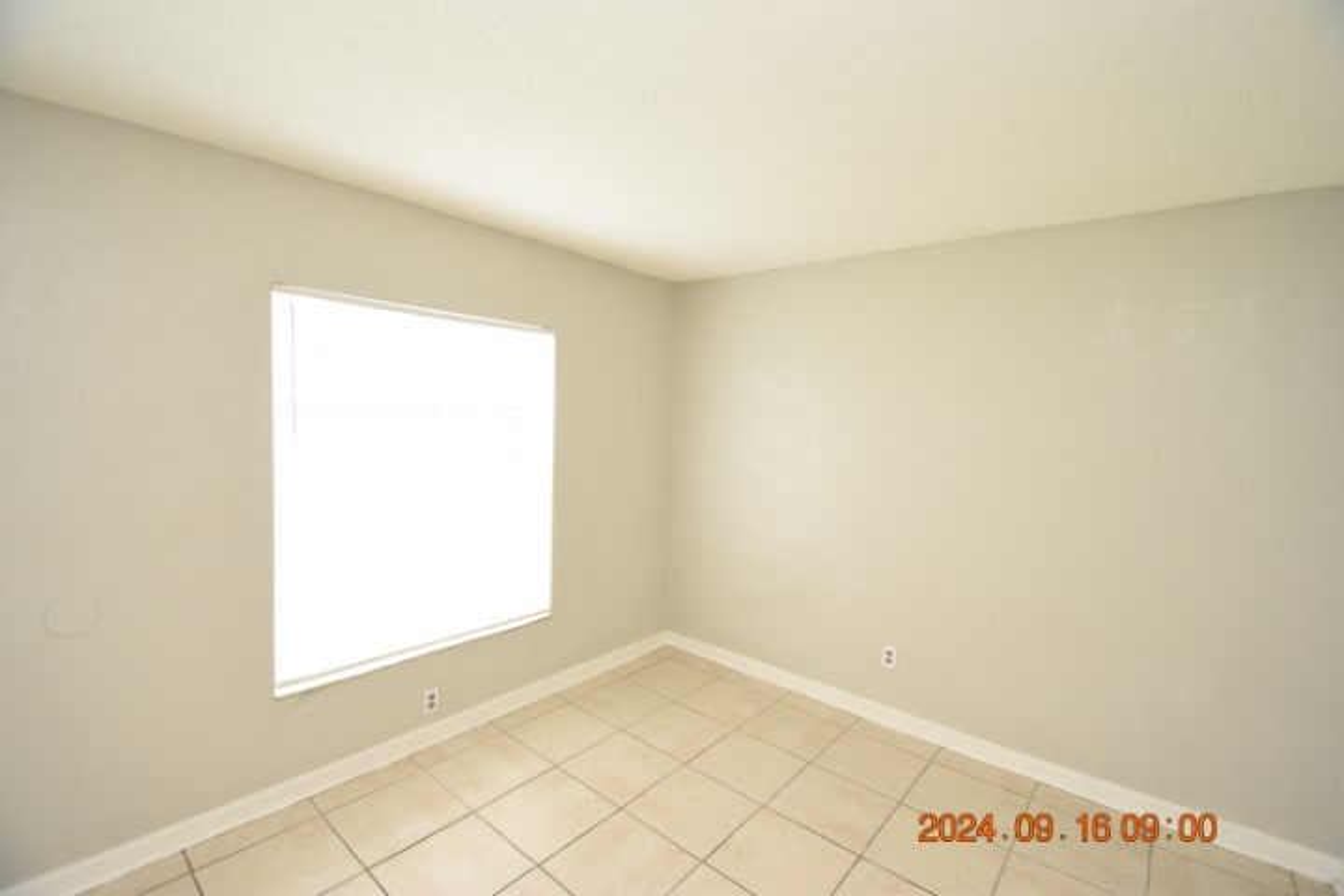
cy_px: 448
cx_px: 672
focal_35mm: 15
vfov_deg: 77.3
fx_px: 560
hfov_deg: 100.4
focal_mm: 10
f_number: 3.5
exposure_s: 1/60
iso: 2000
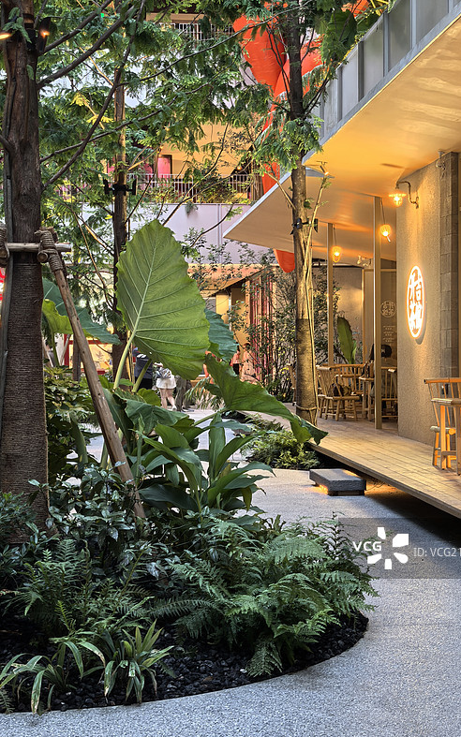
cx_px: 266
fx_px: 1387
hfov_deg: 18.9
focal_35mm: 69
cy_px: 373
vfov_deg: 29.8
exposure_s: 1/50
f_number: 1.4
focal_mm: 6.98
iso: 250
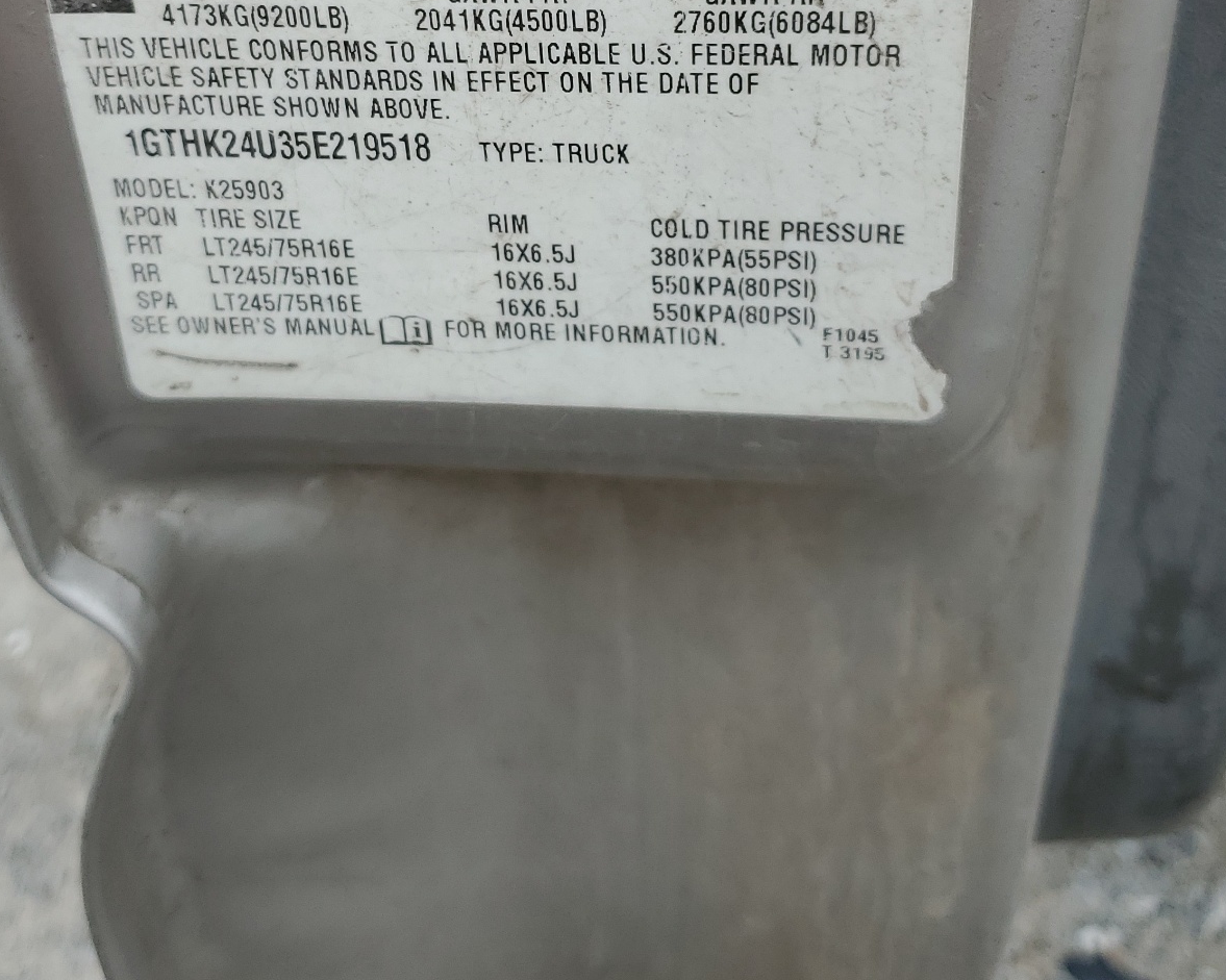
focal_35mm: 46
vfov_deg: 31.4
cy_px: 124
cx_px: 540
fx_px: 1669
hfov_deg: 40.3
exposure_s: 1/909
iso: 50
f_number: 1.5
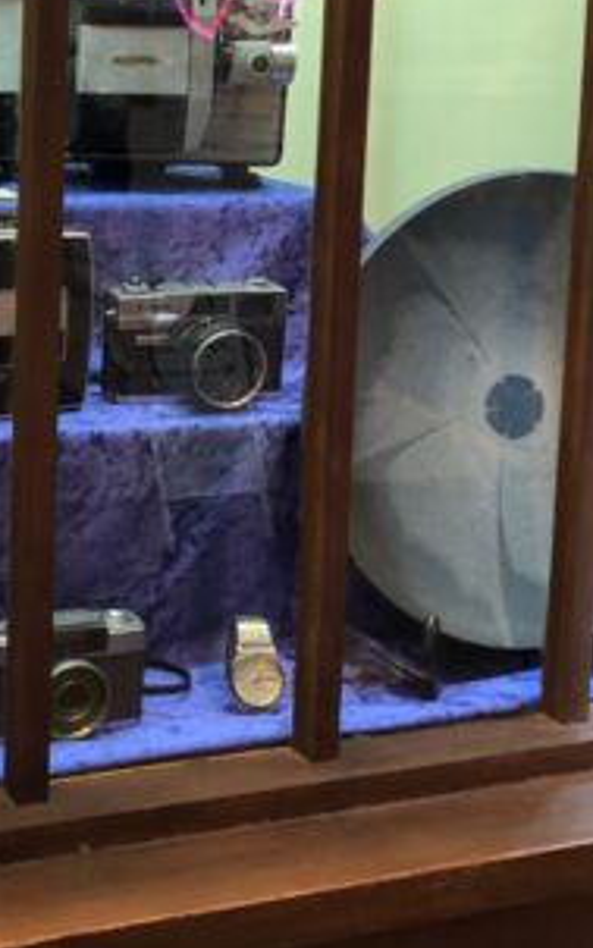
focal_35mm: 59
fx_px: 1524
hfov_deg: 21.2
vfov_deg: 34.0
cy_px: 264
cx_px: -19
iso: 64
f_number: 1.8
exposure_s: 1/17
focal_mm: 4
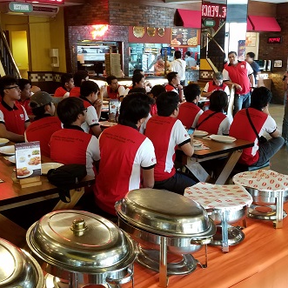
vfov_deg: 40.0
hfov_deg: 39.9
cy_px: 128
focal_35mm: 42
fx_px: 395
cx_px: 167
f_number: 1.7
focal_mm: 4.2
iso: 125
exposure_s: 1/24
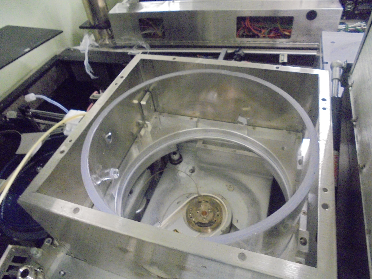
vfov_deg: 53.1
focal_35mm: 26
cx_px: 186
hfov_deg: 67.3
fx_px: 279
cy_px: 140
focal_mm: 4.6
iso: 800
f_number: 3.5
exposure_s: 1/15
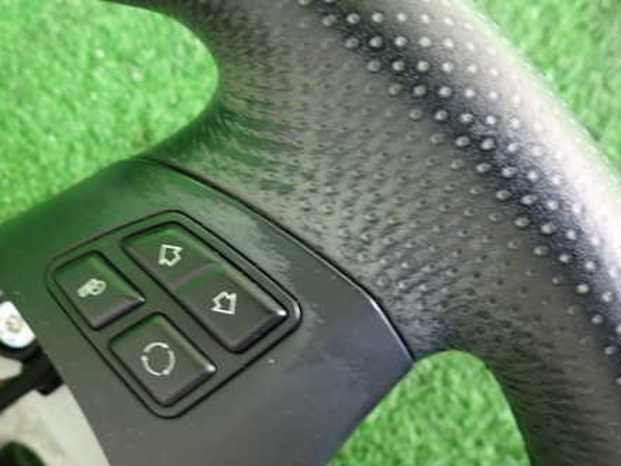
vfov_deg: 41.7
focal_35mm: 34
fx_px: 610
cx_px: 231
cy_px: 193
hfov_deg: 53.3
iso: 200
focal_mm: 4.5
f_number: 2
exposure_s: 1/30
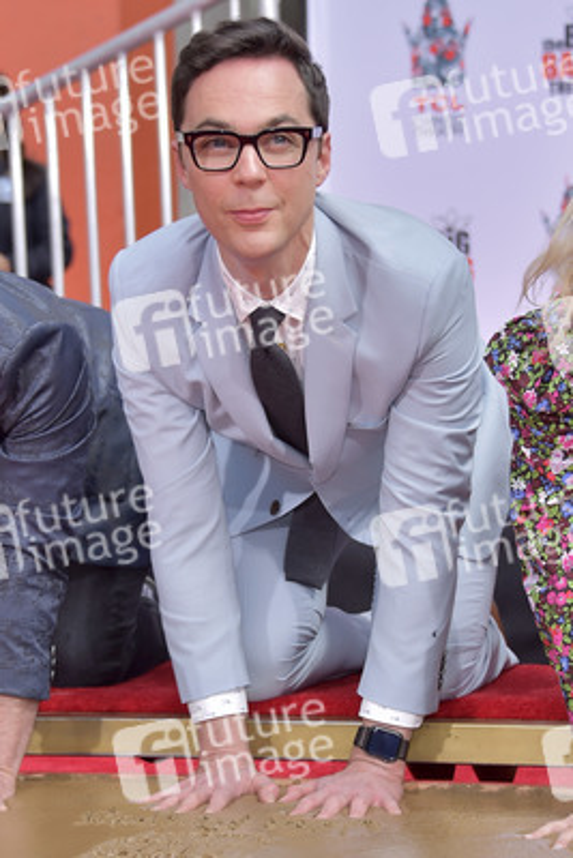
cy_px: 429
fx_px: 1717
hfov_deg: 18.9
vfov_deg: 28.1
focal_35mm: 72
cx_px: 286
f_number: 5
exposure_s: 1/250
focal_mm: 72
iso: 160
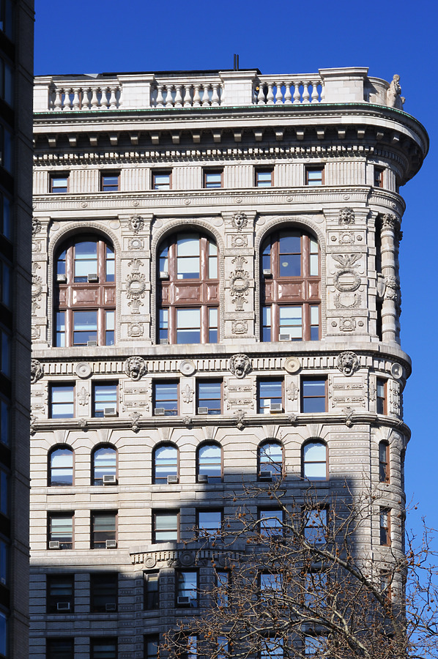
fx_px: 2469
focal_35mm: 135
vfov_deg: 15.2
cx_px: 219
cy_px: 330
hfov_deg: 10.1
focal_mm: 90
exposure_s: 1/400
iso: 200
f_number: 9
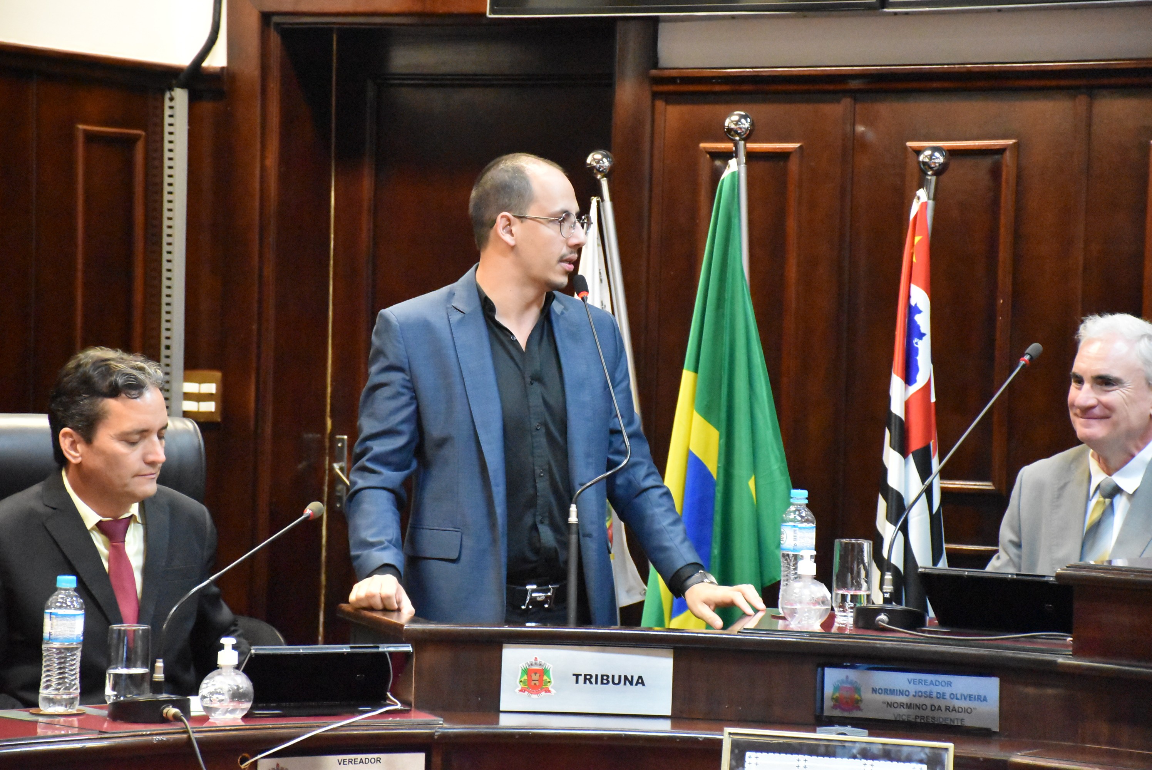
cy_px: 385
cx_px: 576
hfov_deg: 16.1
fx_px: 4083
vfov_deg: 10.8
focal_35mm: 128
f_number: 5.3
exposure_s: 1/100
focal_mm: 85
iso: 12800
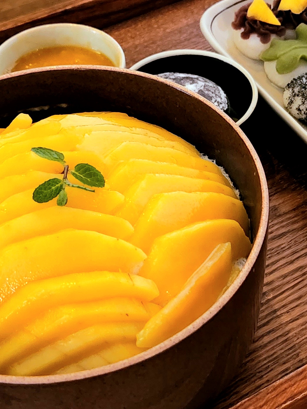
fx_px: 781
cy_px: 191
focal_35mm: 66
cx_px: 173
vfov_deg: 29.4
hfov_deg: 22.2
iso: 800
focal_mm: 5.4
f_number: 1.8
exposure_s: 1/60.2
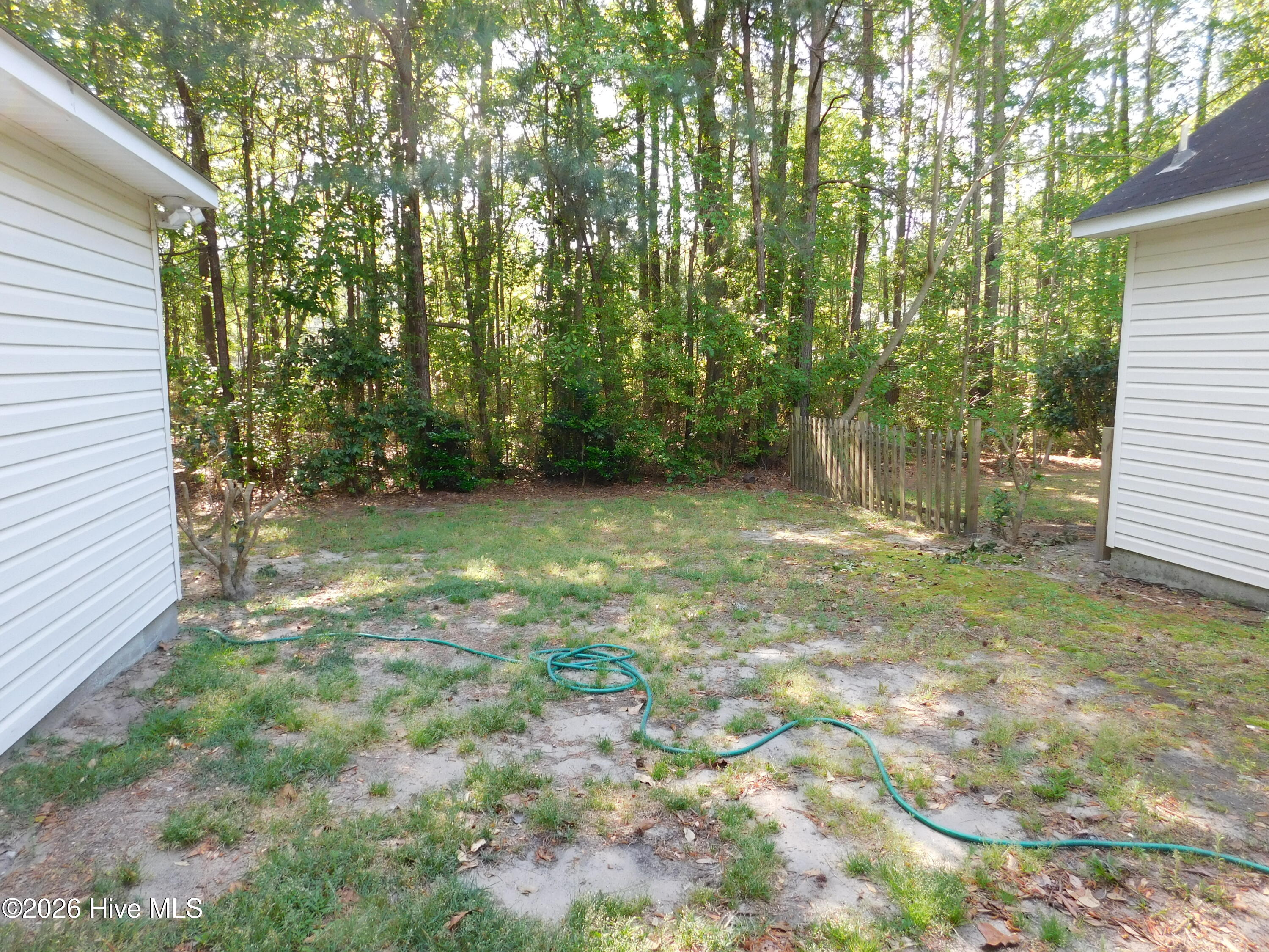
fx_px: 843
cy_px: 476
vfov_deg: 58.9
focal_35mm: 23
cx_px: 634
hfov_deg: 73.9
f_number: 3
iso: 125
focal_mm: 4
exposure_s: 1/125
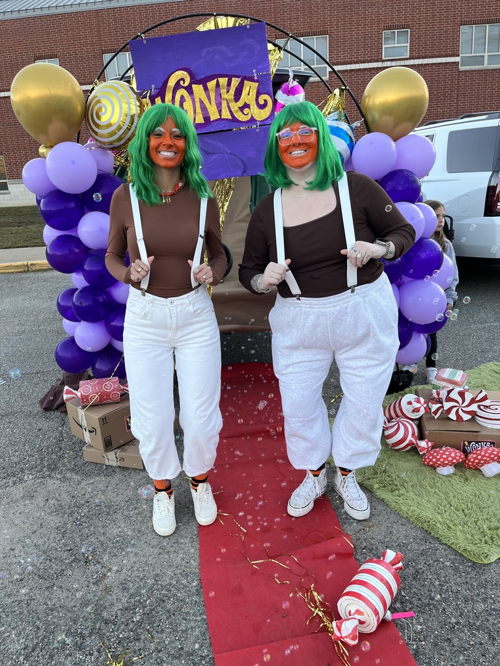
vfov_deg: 67.3
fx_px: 501
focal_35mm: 26
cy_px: 333
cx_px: 250
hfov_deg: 53.1
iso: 32
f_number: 1.6
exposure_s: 1/122
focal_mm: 5.1
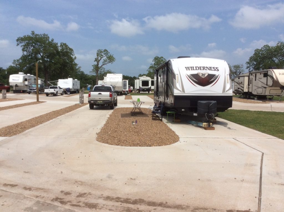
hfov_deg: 56.9
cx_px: 142
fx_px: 262
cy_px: 106
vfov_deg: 44.1
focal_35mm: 32
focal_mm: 3.3
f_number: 2.4
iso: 32
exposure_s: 1/2488
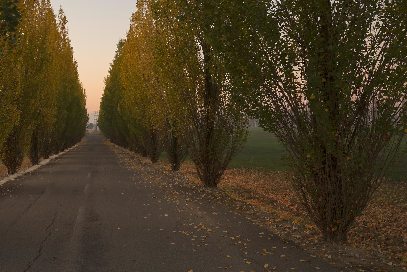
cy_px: 136
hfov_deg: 45.4
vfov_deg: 32.7
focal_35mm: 41
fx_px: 464
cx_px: 92
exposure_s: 40
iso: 100
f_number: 10
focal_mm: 26
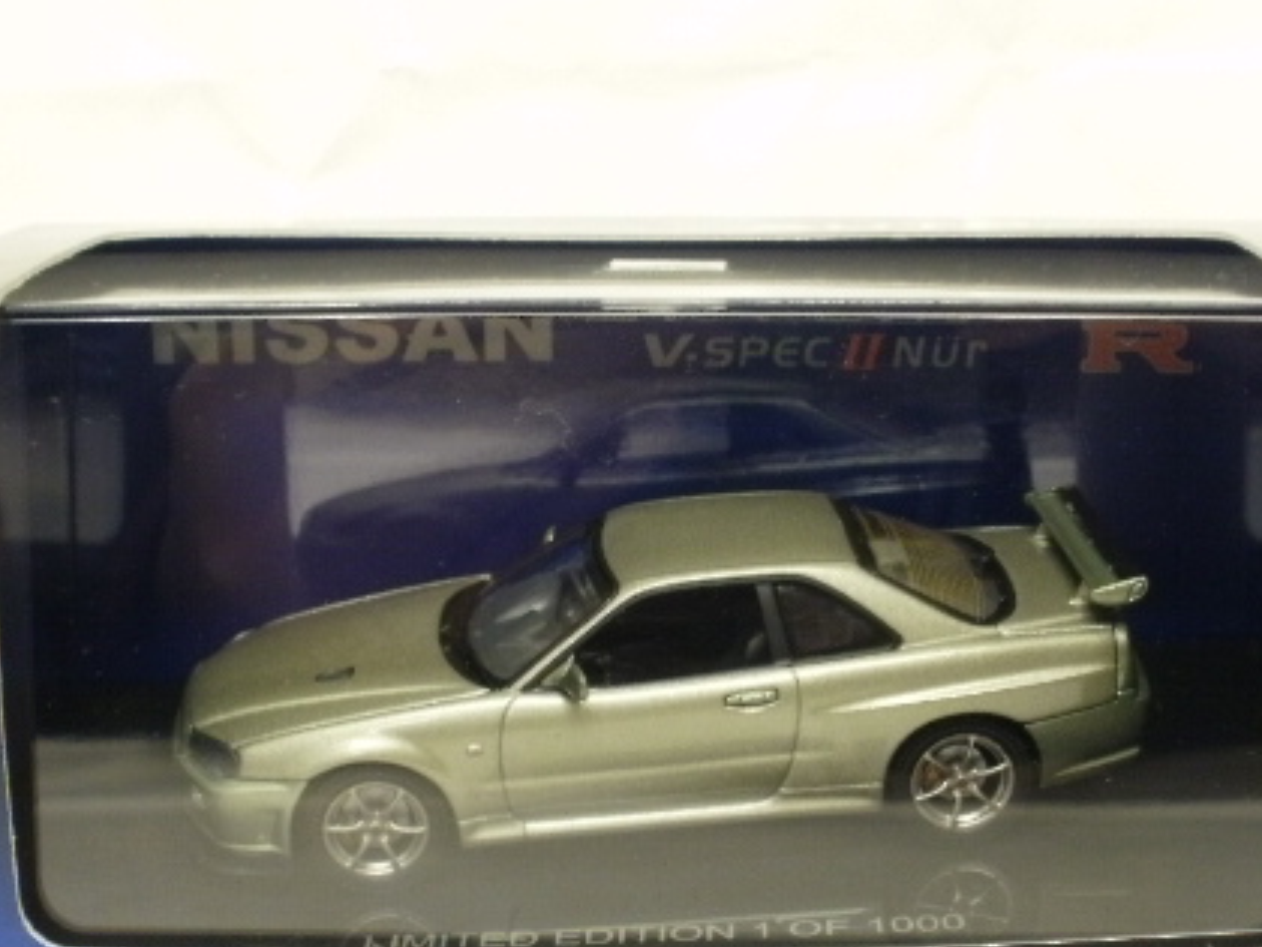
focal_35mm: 67
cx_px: 667
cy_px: 691
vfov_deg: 21.8
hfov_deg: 29.0
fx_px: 2443
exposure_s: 1/4
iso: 125
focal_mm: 7.7
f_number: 4
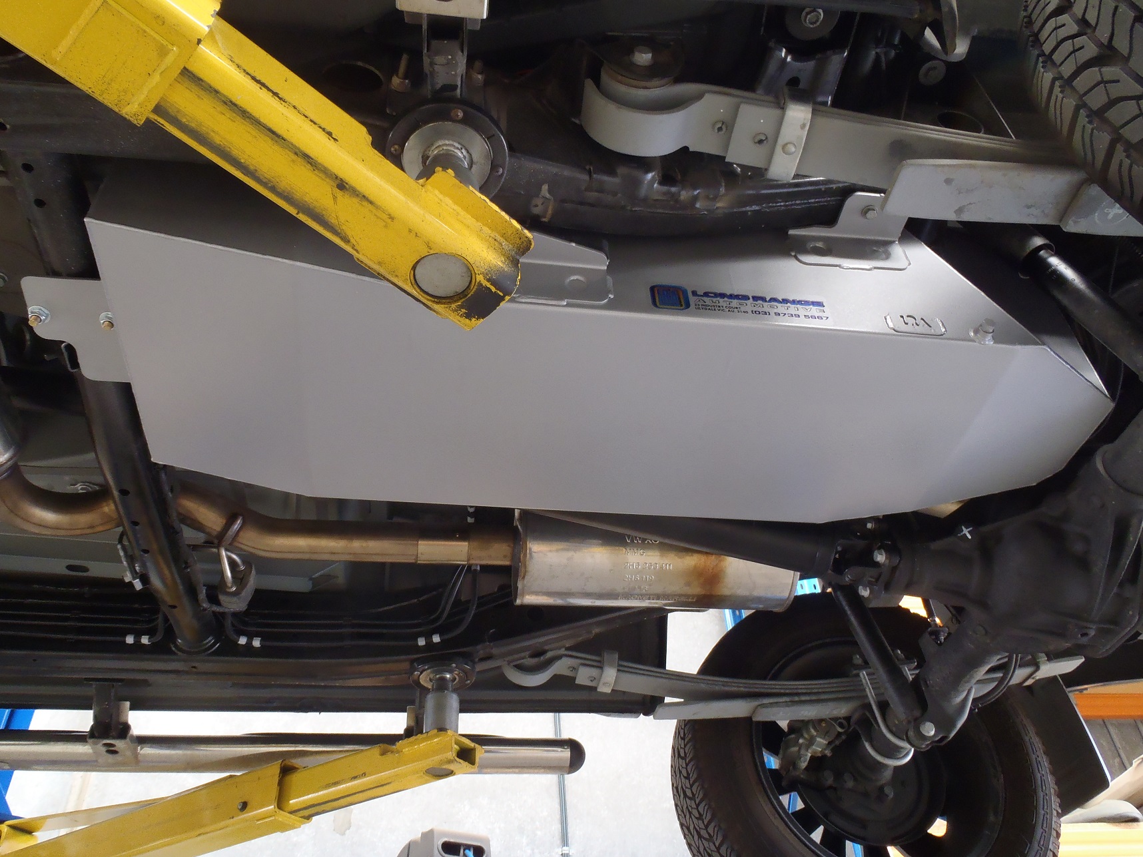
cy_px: 428
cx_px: 572
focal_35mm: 28
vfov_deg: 49.7
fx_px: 925
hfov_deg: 63.4
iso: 200
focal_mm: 5
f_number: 3.9
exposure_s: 1/10
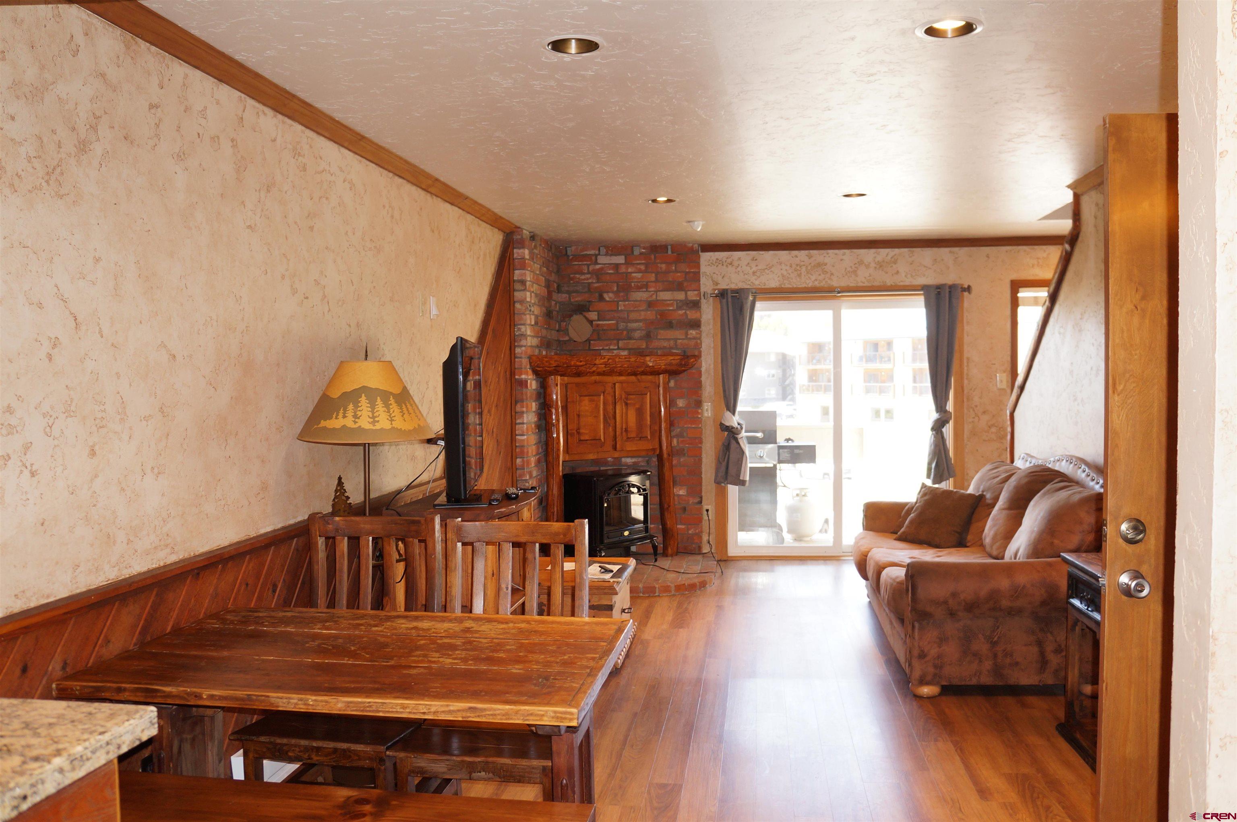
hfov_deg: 64.6
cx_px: 618
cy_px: 411
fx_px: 978
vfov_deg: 45.6
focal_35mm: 28
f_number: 4
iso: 400
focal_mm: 19
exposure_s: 1/60
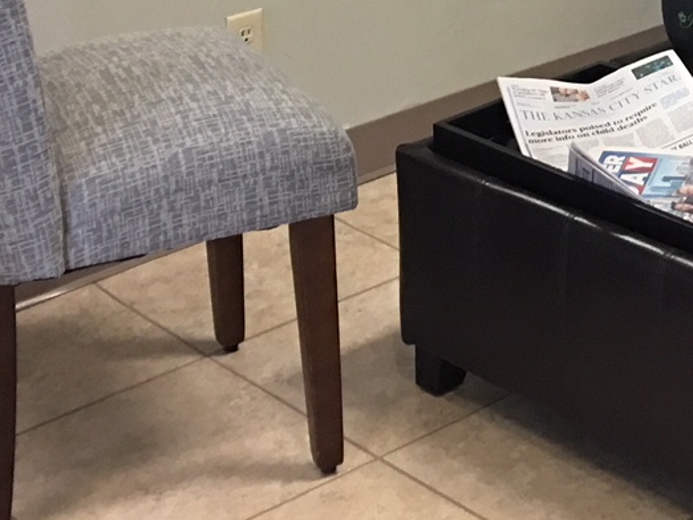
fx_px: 2243
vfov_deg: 12.3
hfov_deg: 17.3
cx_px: 636
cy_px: -361
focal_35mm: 112
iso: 64
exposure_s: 1/15
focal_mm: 4.15
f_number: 2.2
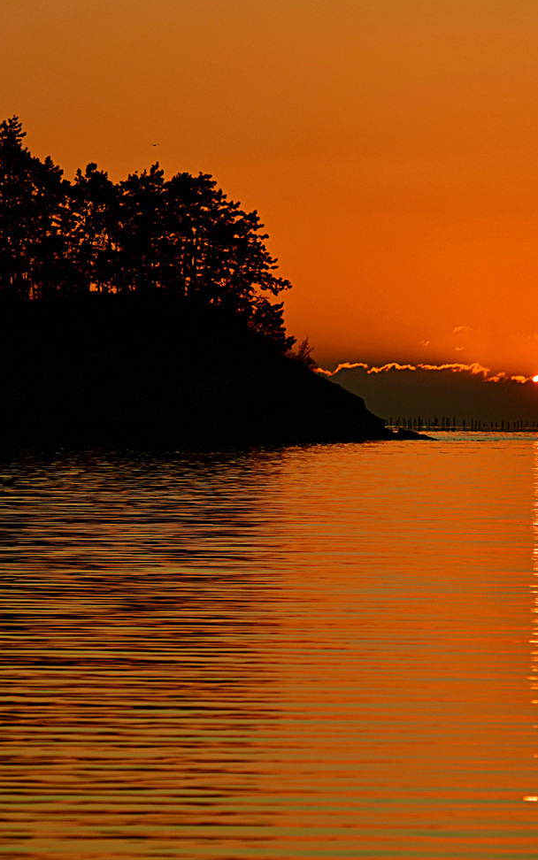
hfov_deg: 3.6
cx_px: 502
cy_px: 419
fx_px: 8651
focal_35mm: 369
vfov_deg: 5.7
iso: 100
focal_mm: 220
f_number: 10
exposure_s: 1/40
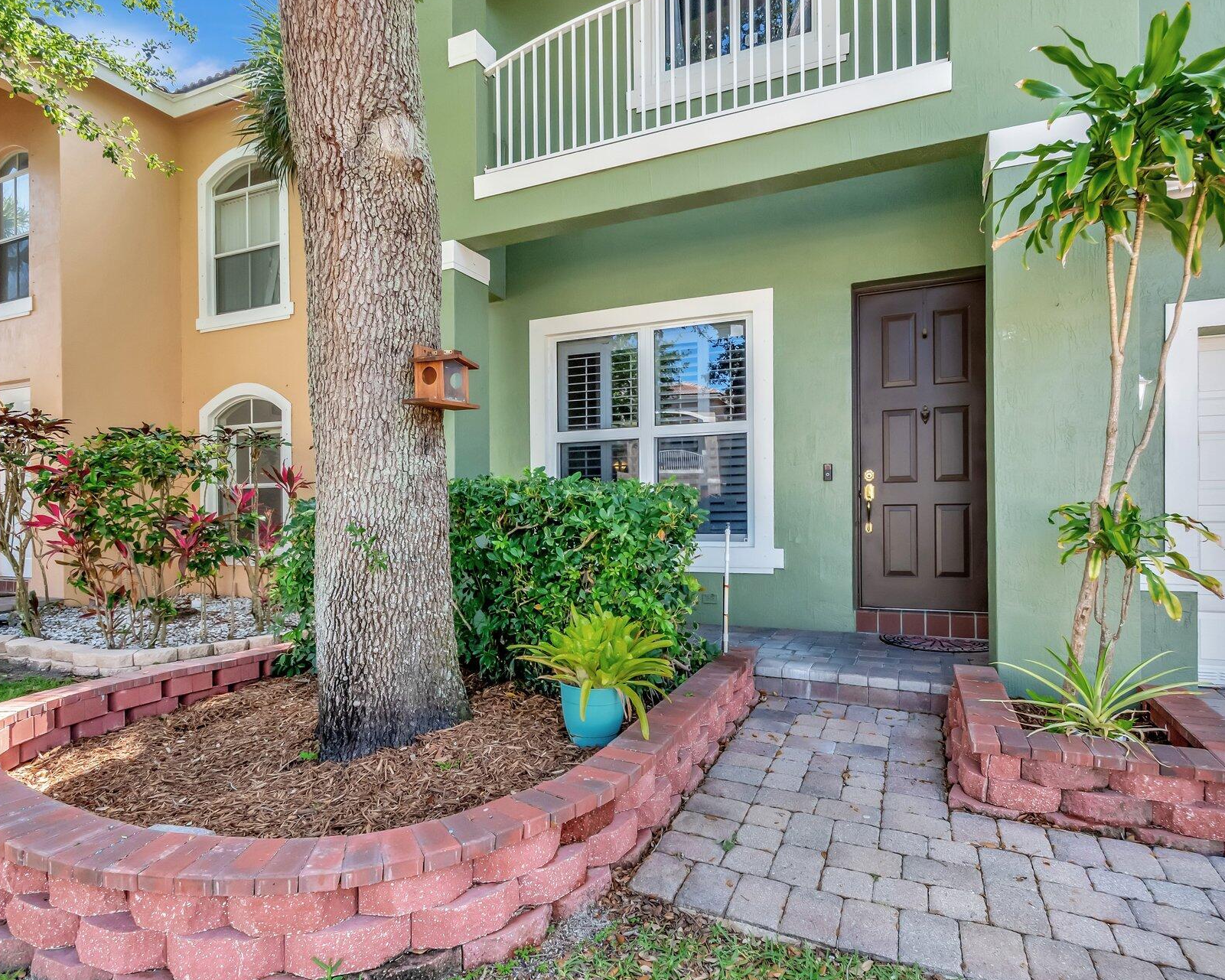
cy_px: 512
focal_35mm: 18
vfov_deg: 73.8
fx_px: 653
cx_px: 628
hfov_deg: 86.3
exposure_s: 1/160
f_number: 8
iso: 640
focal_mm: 10
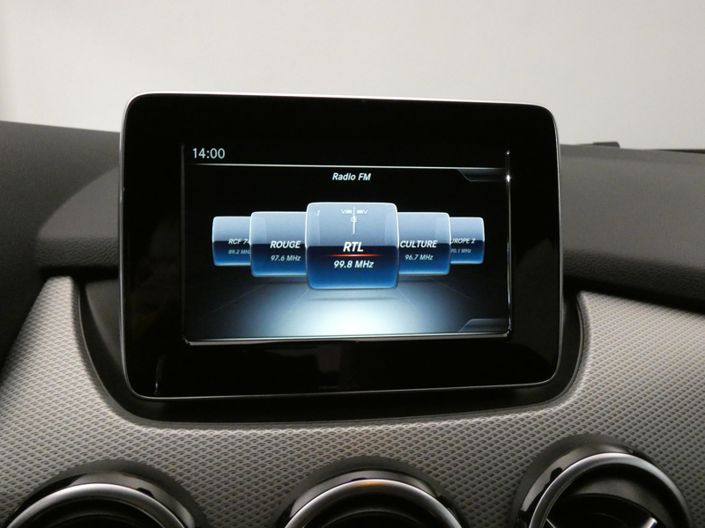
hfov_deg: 65.3
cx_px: 352
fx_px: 550
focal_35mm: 27
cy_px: 264
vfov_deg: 51.4
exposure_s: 1/80
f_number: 3.2
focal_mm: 4.8
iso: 1600
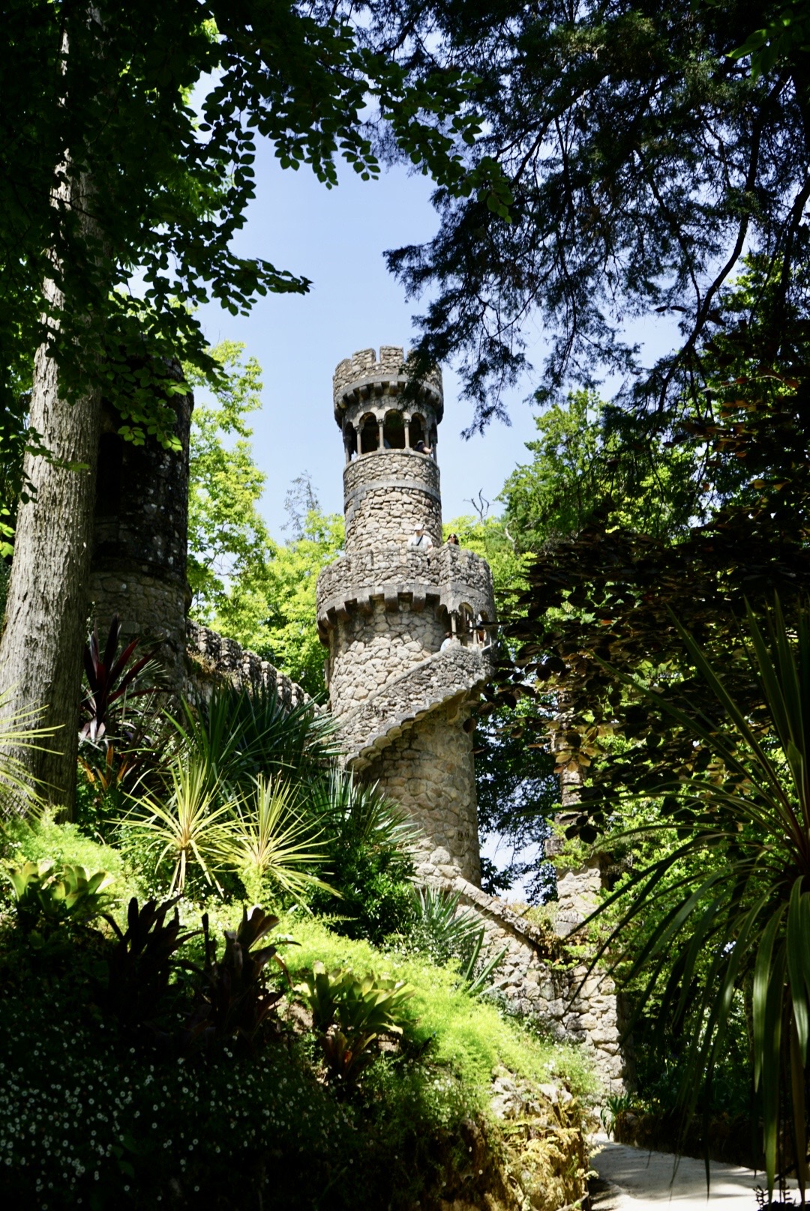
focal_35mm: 42
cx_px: 405
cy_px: 606
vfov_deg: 46.4
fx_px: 1415
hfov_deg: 31.9
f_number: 9
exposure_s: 1/100
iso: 100
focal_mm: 42
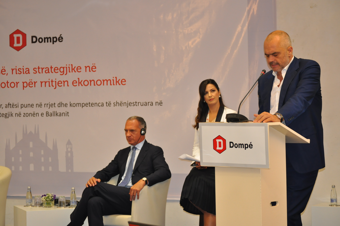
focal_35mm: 105
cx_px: 170
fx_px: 990
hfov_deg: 19.5
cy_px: 113
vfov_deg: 13.0
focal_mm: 70
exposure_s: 1/60
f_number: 4.2
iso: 800
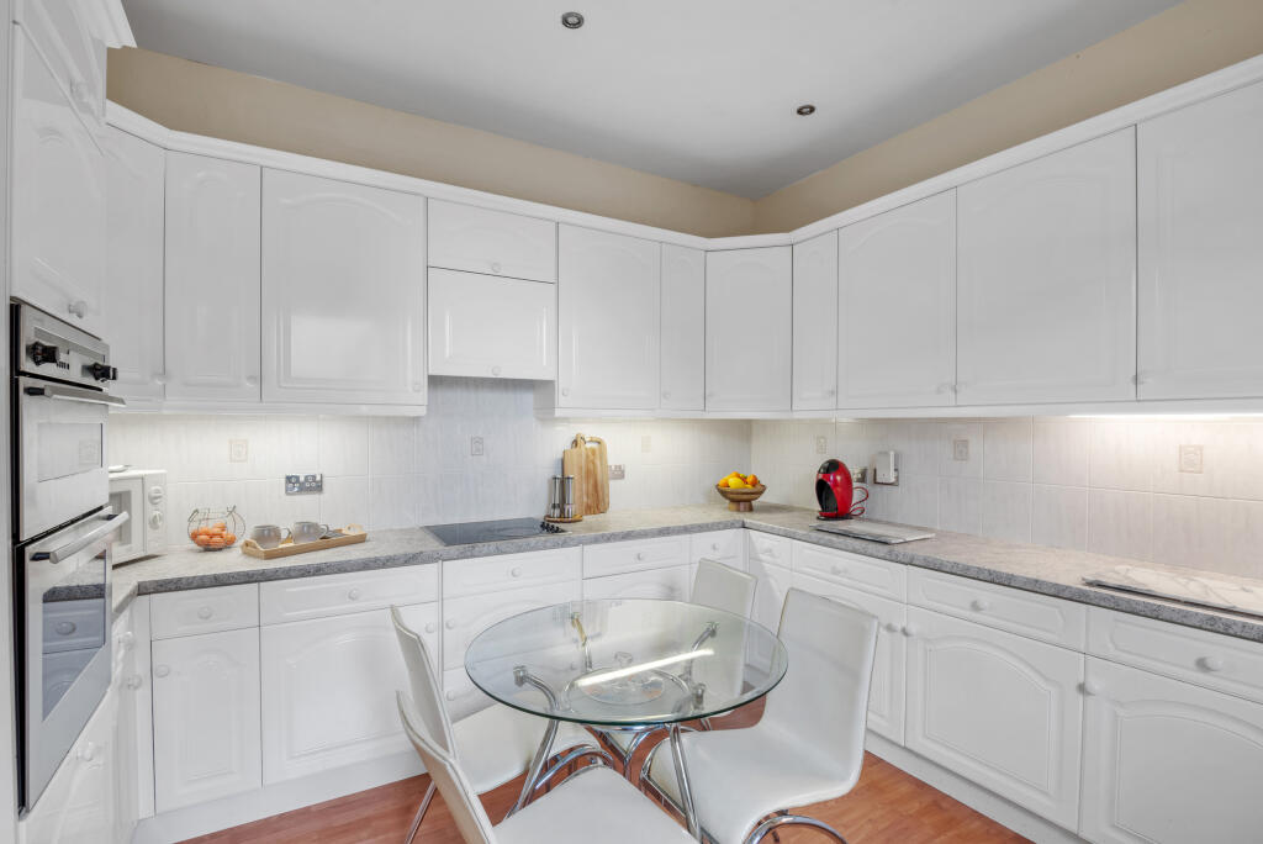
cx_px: 632
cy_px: 422
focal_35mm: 16
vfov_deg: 73.8
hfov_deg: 96.7
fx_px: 562
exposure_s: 1/1.67
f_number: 9
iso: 250
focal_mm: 16
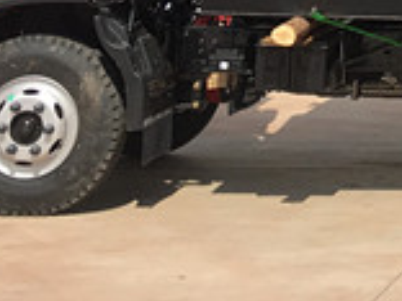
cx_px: 683
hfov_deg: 12.3
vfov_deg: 9.0
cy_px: -427
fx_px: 1730
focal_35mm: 149
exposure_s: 1/1221
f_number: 2.2
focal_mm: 4.15
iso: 25
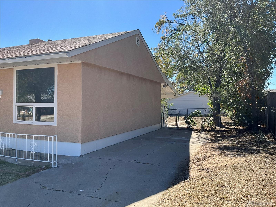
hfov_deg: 61.7
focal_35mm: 29
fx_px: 231
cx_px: 138
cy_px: 104
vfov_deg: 48.2
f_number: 1.8
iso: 25
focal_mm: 3
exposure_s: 1/1015
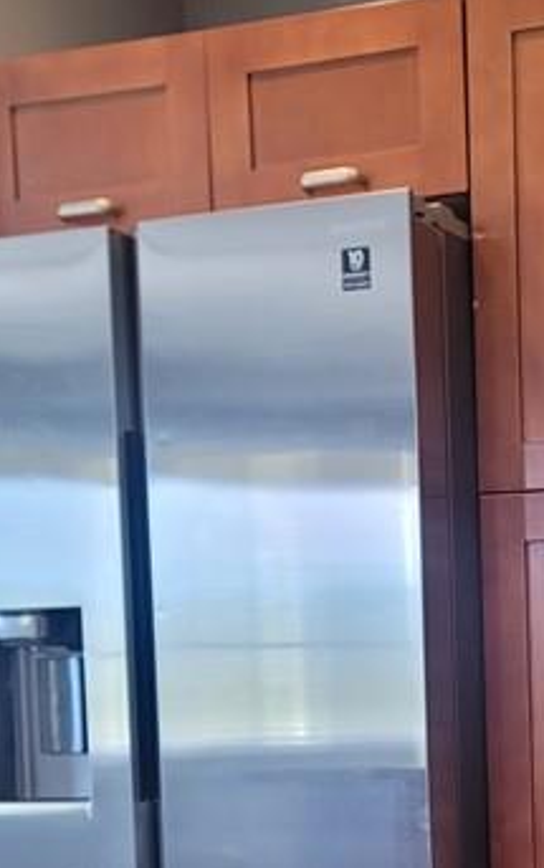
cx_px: 587
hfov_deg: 16.1
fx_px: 1870
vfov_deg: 25.0
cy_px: 843
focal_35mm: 79
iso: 250
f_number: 1.8
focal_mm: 7
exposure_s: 1/60
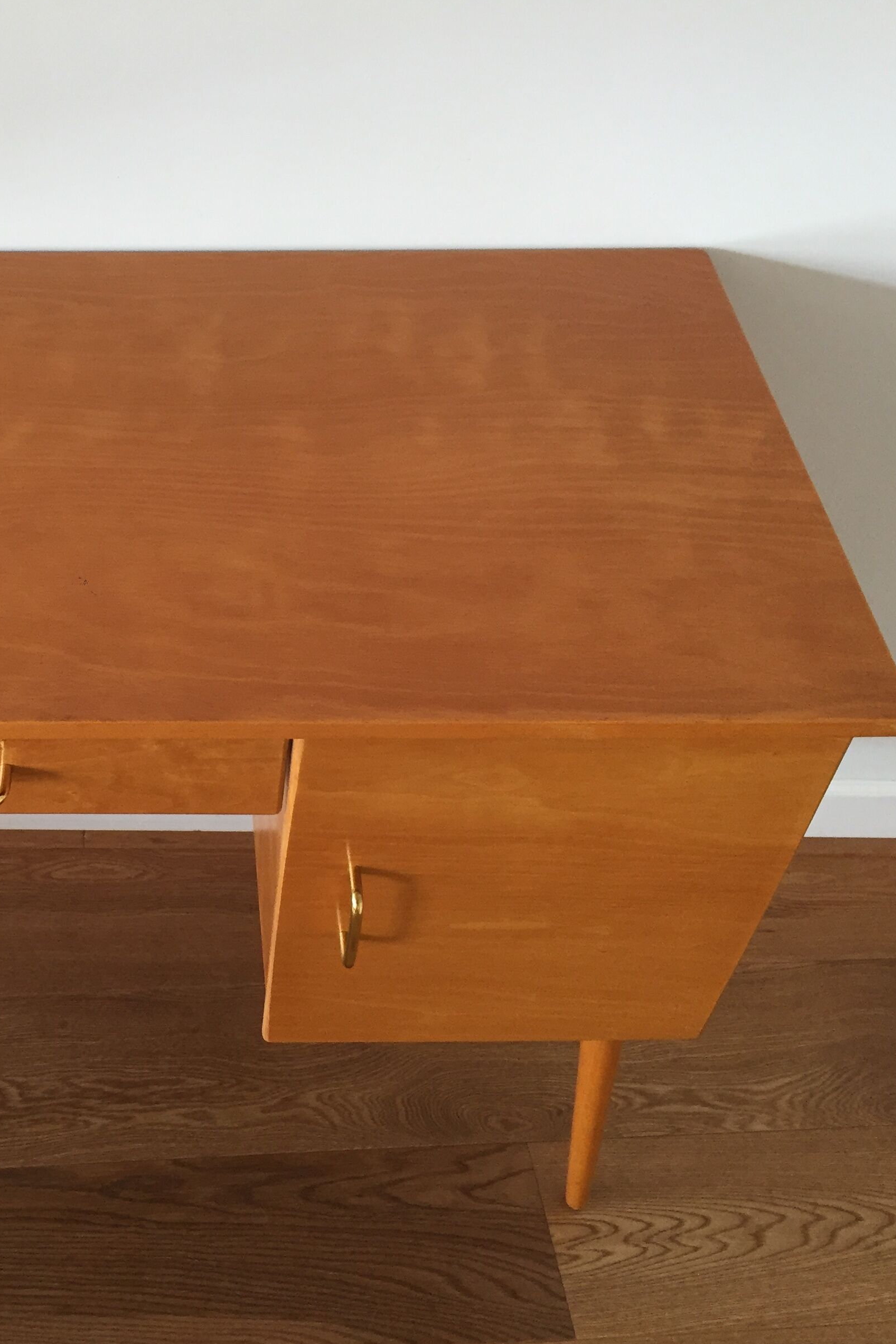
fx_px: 1530
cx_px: 147
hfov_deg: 31.6
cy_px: 680
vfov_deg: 47.4
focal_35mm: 41
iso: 64
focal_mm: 4.15
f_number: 2.2
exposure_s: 1/33
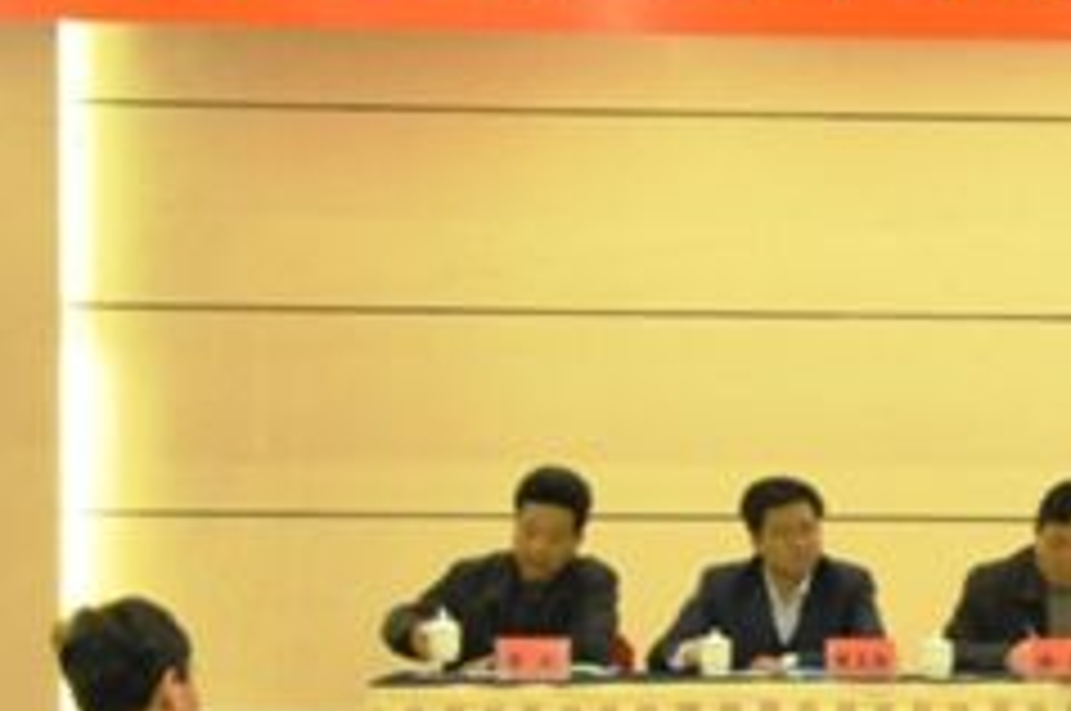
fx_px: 4259
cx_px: 1134
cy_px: 616
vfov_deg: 9.5
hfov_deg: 14.1
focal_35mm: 143
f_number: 11
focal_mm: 35
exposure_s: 1/10
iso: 3200
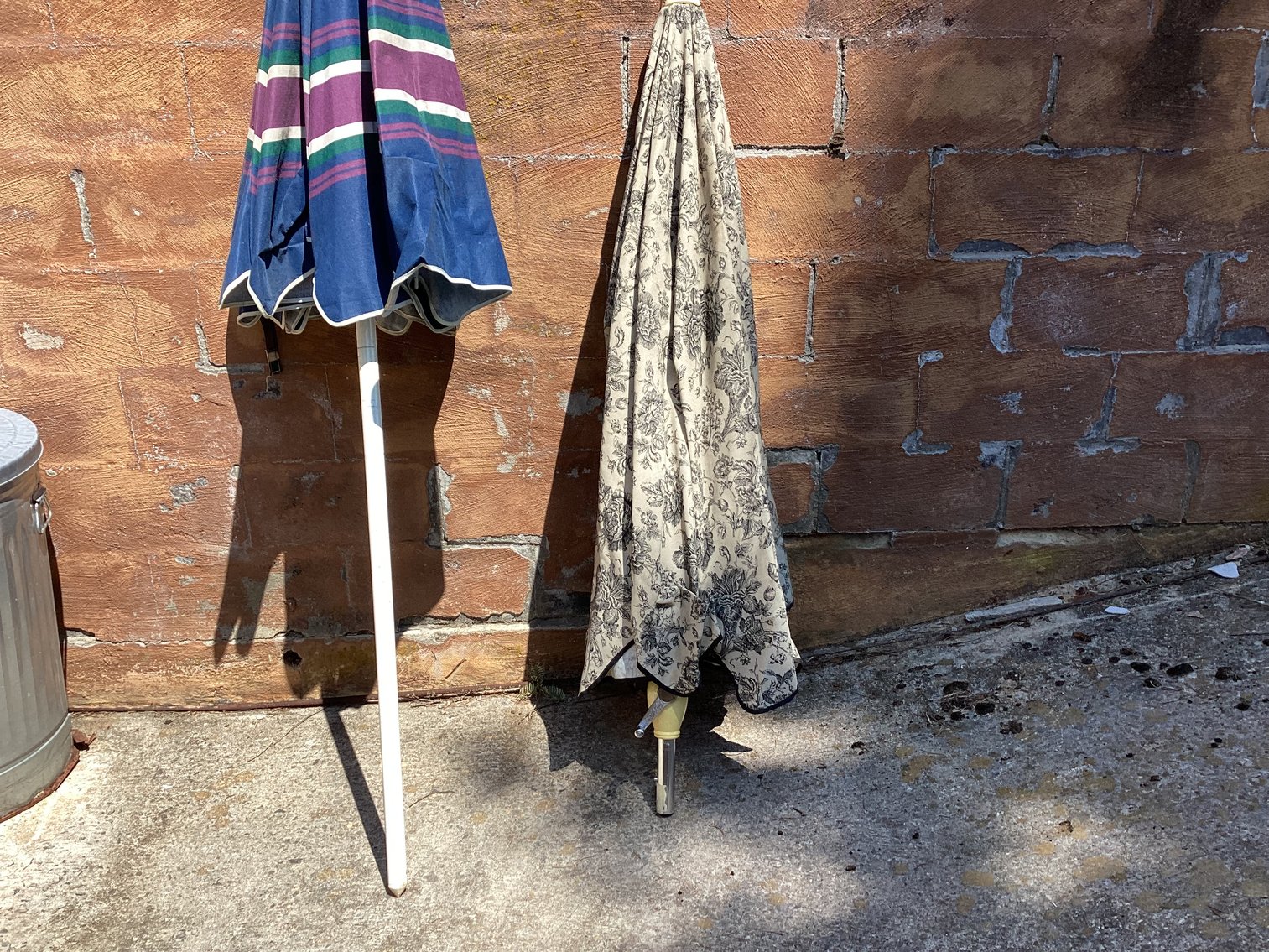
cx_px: 634
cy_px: 476
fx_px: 1137
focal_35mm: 31
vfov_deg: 45.4
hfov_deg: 58.3
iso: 25
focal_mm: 3.3
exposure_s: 1/668
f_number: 2.4
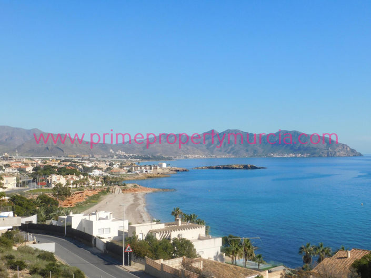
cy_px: 139
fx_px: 482
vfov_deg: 32.2
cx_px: 186
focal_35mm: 45
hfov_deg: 42.1
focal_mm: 8
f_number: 7.4
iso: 125
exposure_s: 1/400
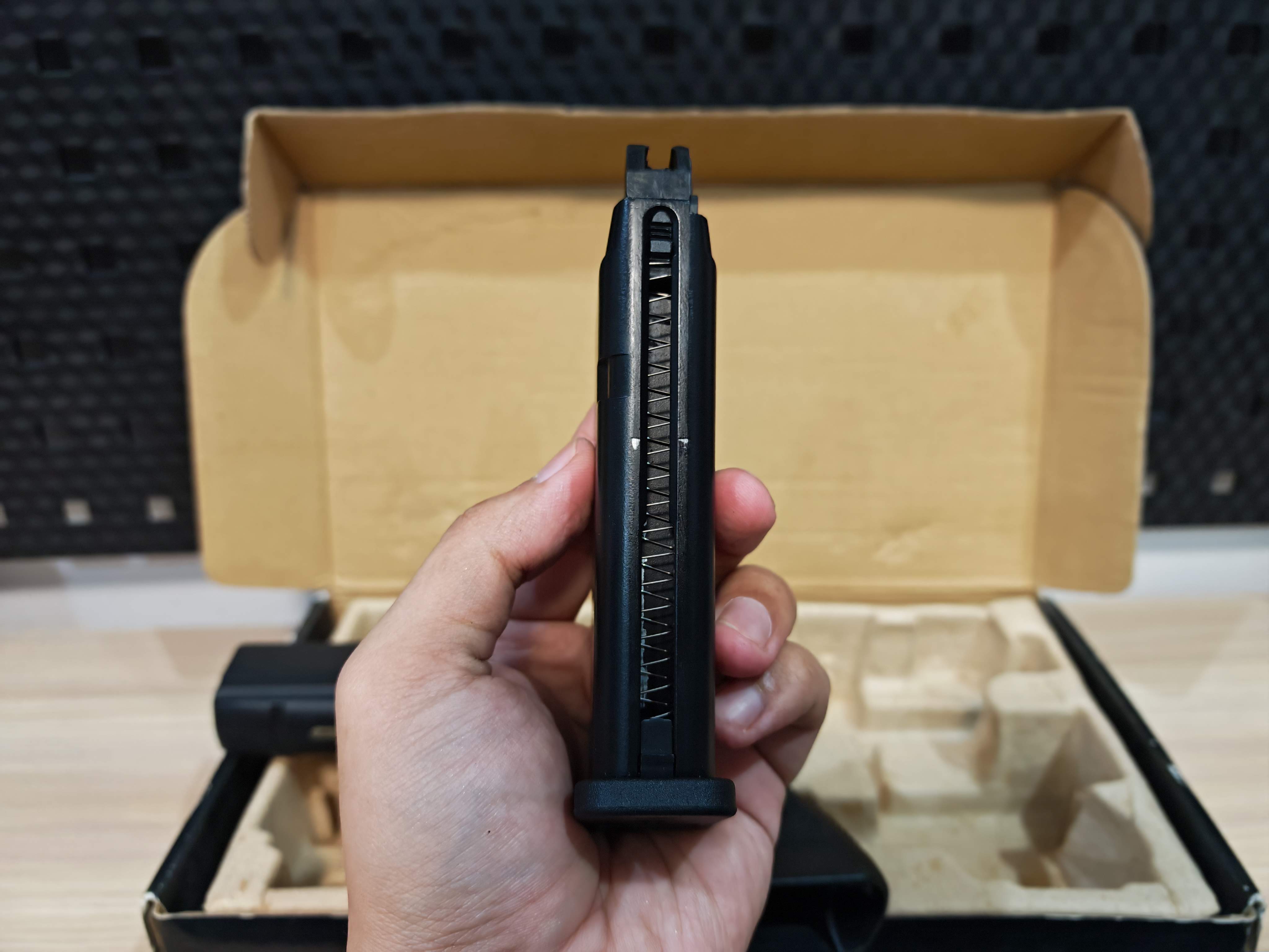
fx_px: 880
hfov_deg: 71.6
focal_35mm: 24
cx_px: 634
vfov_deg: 56.8
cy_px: 476
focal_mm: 6.83
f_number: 2
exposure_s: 1/67
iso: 640
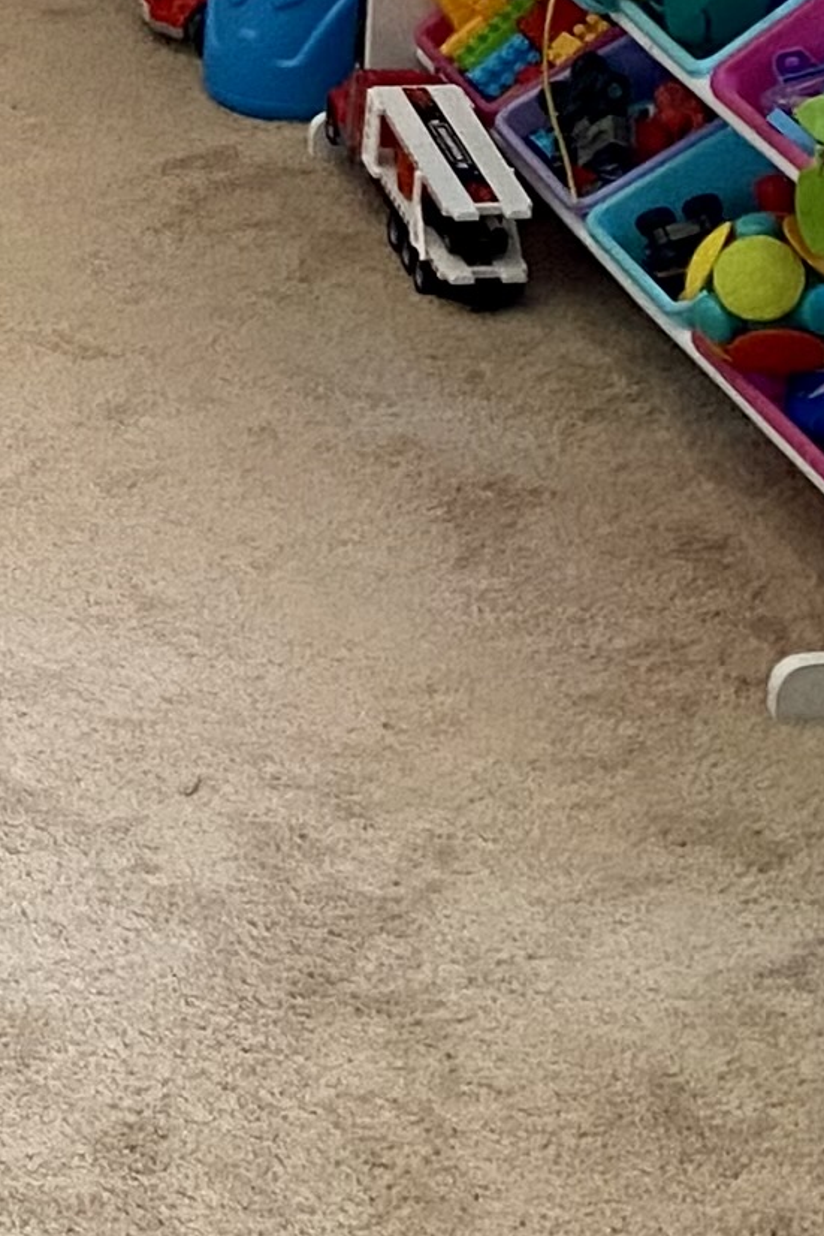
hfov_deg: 9.3
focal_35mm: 132
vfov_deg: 14.7
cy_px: -471
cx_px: -1149
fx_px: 4530
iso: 200
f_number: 1.8
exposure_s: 1/60
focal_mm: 4.25
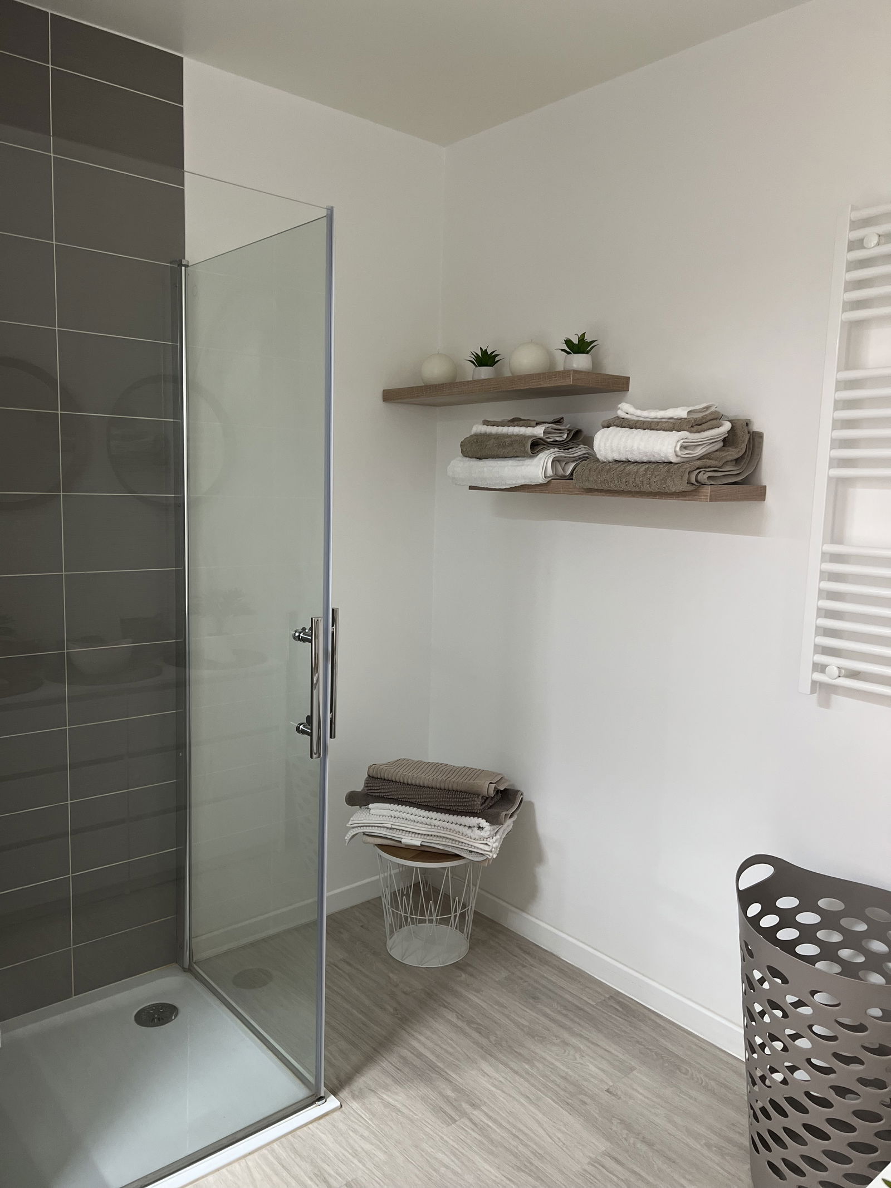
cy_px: 594
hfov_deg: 53.1
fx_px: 892
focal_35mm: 26
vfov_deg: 67.3
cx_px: 446
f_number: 1.5
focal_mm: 5.7
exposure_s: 1/50
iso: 200
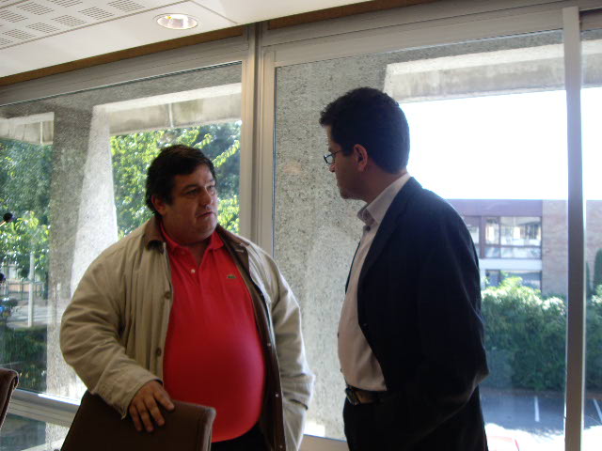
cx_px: 301
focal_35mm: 38
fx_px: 661
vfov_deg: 37.7
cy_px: 226
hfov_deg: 49.0
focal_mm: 6.2
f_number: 2.7
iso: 100
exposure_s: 1/125
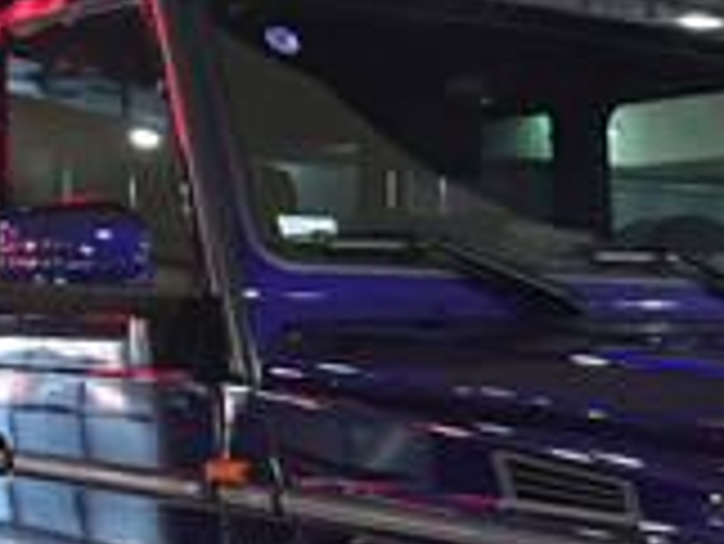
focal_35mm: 90
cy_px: 690
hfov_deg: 21.5
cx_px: 562
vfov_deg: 15.7
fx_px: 1884
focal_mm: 4.15
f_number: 2.2
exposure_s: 1/33
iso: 250
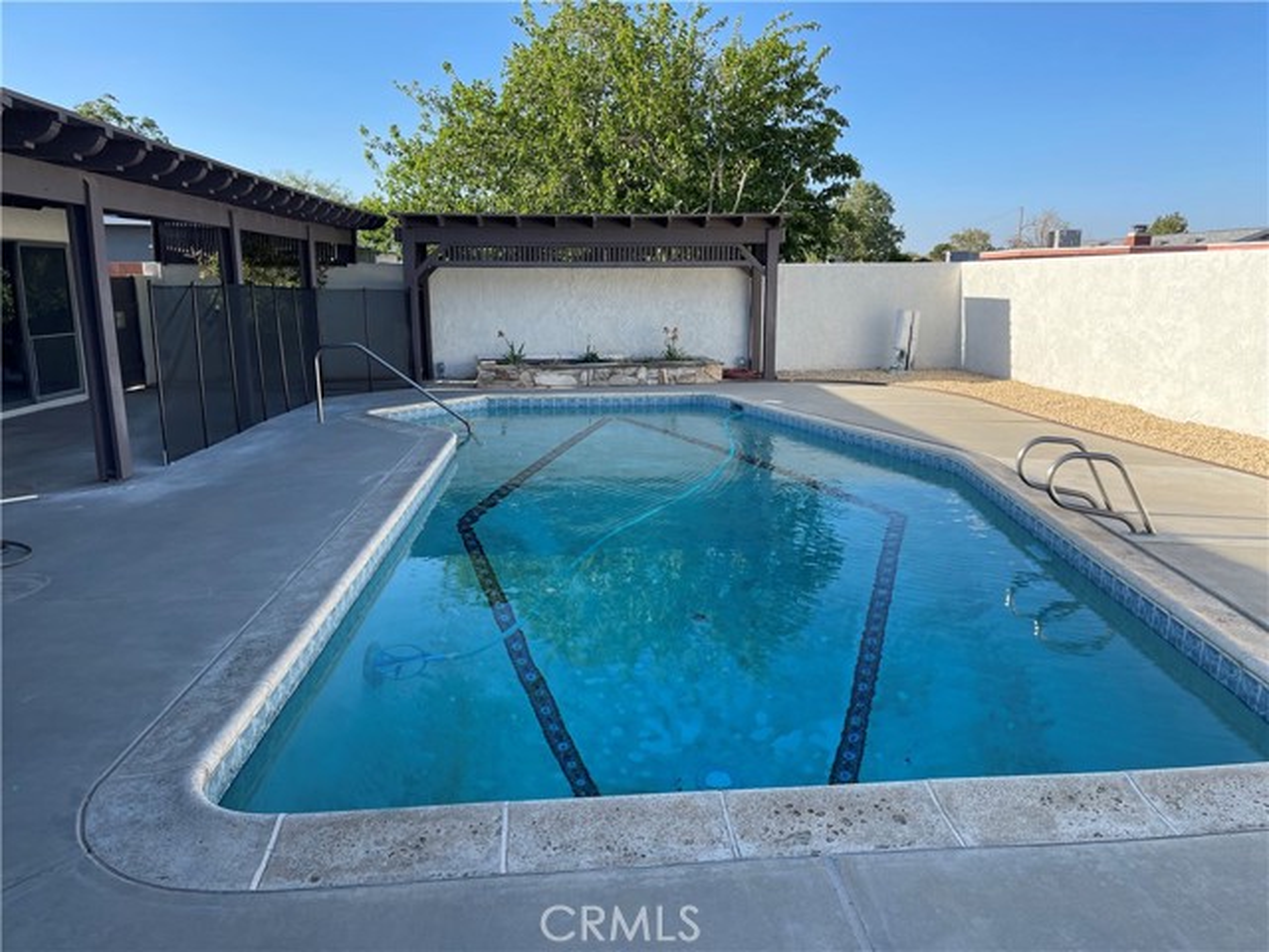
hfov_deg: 69.4
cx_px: 634
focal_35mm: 25
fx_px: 916
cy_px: 476
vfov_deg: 54.9
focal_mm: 5.1
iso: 32
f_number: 1.6
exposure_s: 1/1387
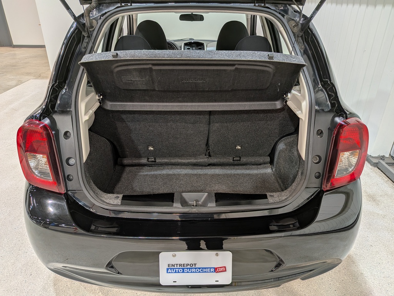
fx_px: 273
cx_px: 197
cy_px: 148
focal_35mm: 24
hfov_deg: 71.6
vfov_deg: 56.8
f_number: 1.7
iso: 28
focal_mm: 4.53
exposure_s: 1/166
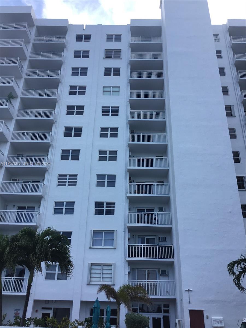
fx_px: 294
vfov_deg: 58.4
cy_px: 164
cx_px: 123
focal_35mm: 31
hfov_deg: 45.4
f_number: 2.4
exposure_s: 1/578
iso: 25
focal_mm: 3.3
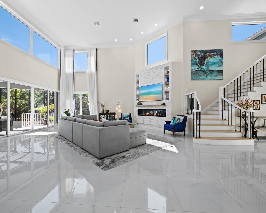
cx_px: 125
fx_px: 118
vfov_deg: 84.0
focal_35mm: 15
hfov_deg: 96.7
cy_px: 105
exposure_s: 1/10
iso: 250
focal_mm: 7
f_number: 11
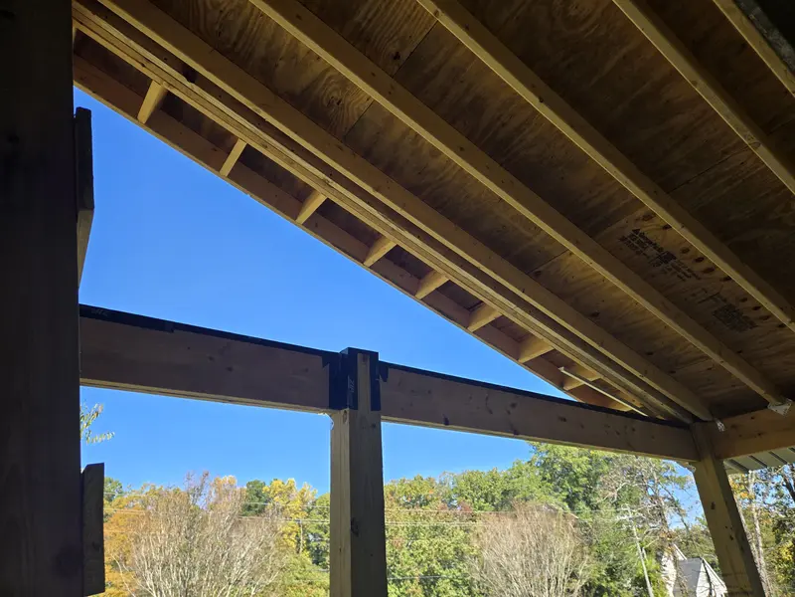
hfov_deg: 73.9
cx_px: 398
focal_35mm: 23
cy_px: 298
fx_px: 528
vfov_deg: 58.9
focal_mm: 5.4
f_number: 1.8
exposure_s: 1/805
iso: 25
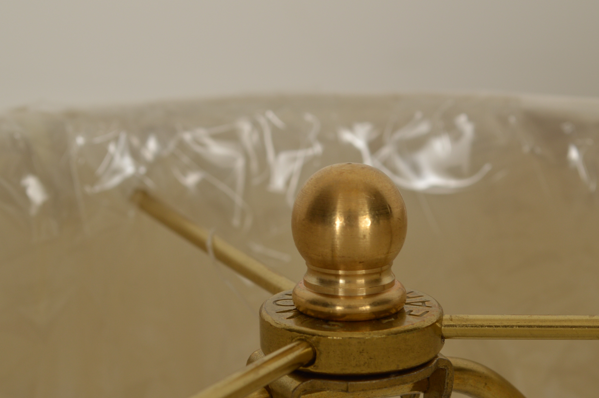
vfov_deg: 12.2
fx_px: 1856
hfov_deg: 18.3
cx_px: 329
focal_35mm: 112
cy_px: 255
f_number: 9
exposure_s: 1/125
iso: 100
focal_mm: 55
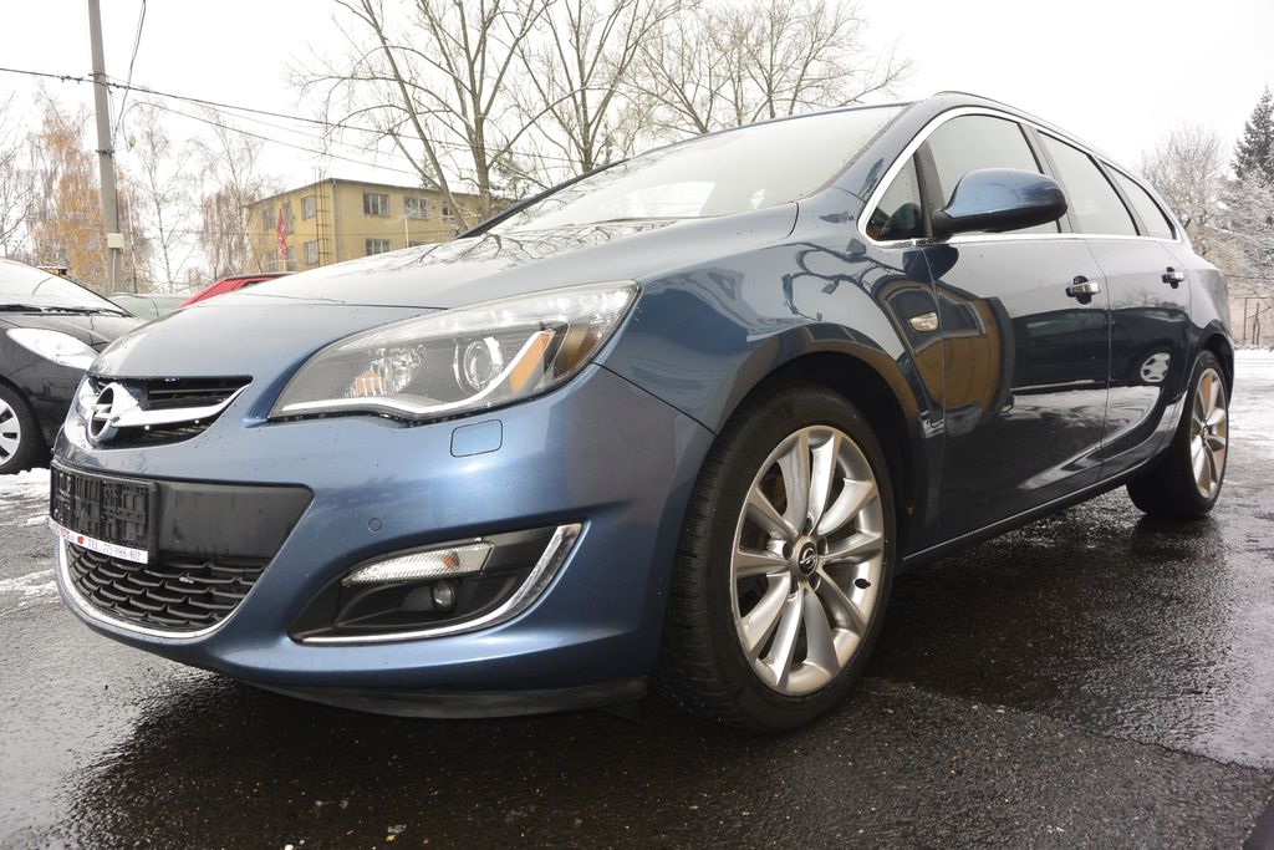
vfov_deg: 47.9
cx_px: 637
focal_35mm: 27
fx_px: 956
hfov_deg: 67.4
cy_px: 425
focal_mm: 10
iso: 160
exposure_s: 1/250
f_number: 4
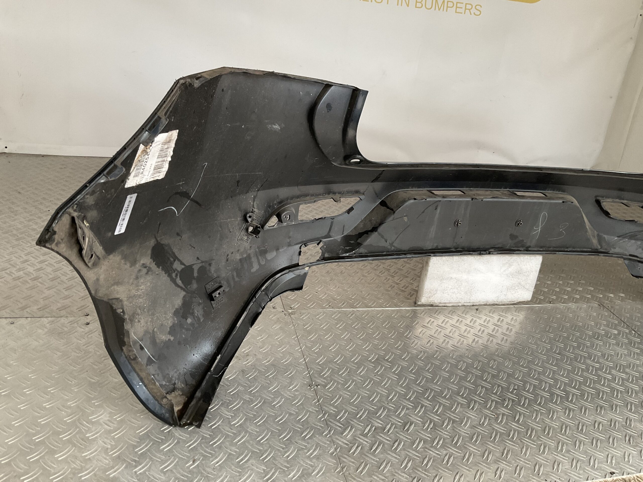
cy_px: 241
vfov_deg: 48.2
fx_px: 539
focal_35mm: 29
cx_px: 322
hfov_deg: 61.7
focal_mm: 3
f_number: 1.8
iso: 80
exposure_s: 1/60
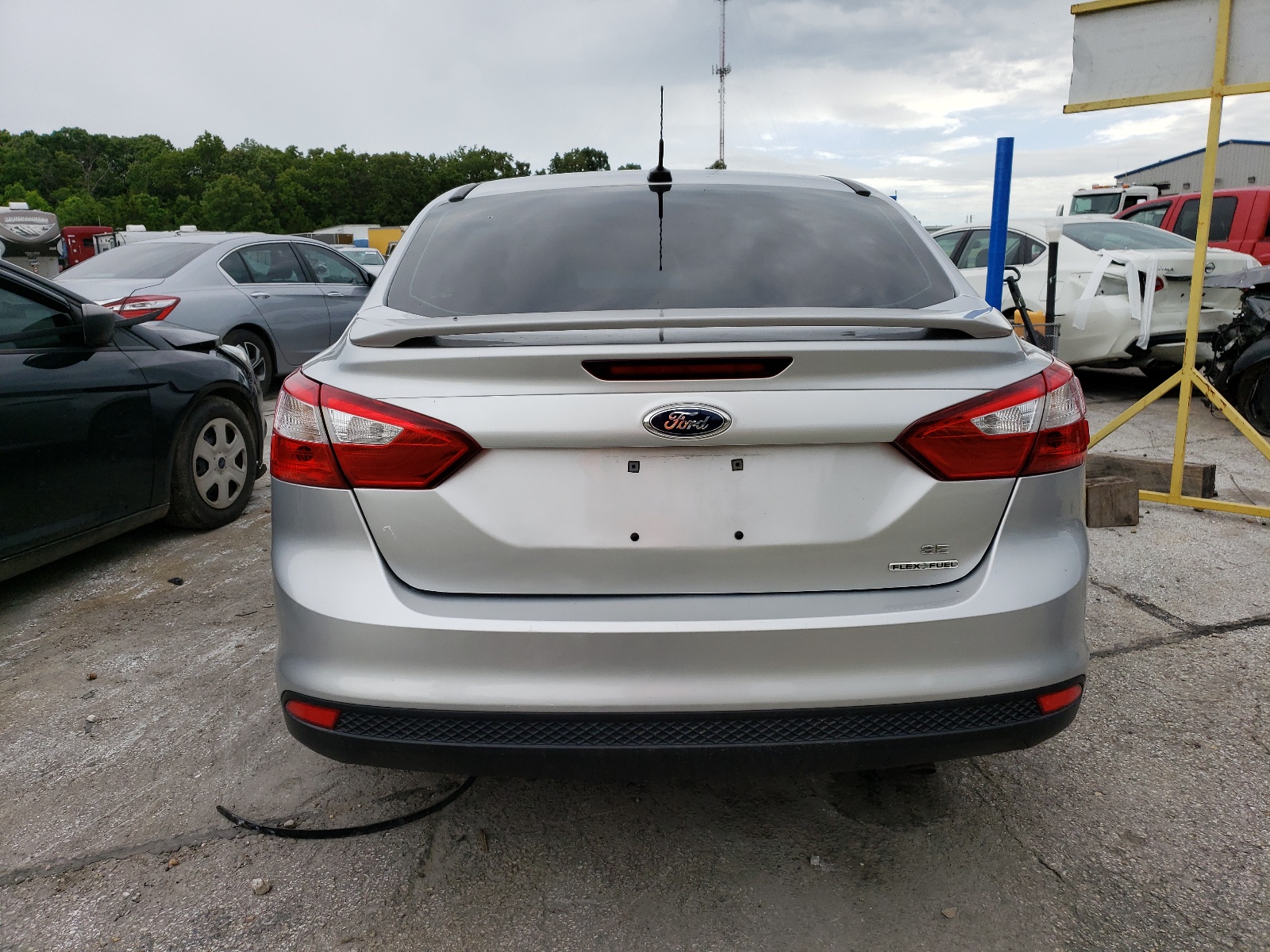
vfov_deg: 53.1
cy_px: 476
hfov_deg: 67.3
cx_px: 635
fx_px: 954
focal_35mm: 26
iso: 50
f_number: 1.5
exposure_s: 1/1429
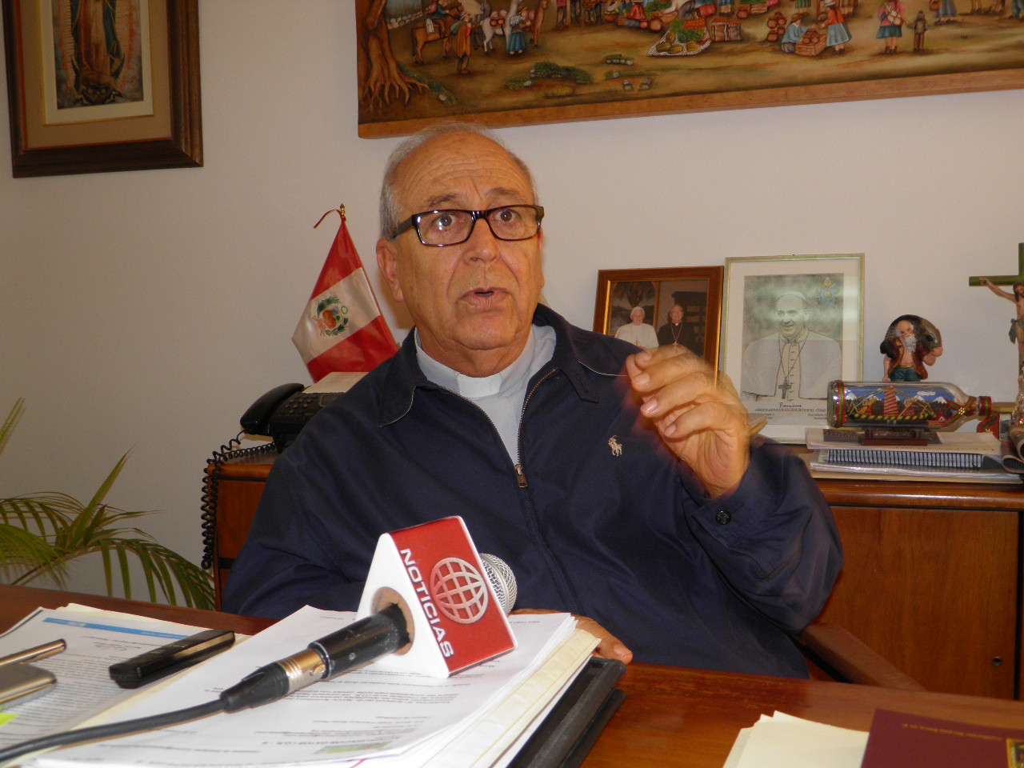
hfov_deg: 52.6
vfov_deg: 40.7
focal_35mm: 35
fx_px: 1035
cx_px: 512
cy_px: 384
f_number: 3.1
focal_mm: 6.3
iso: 100
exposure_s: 1/50
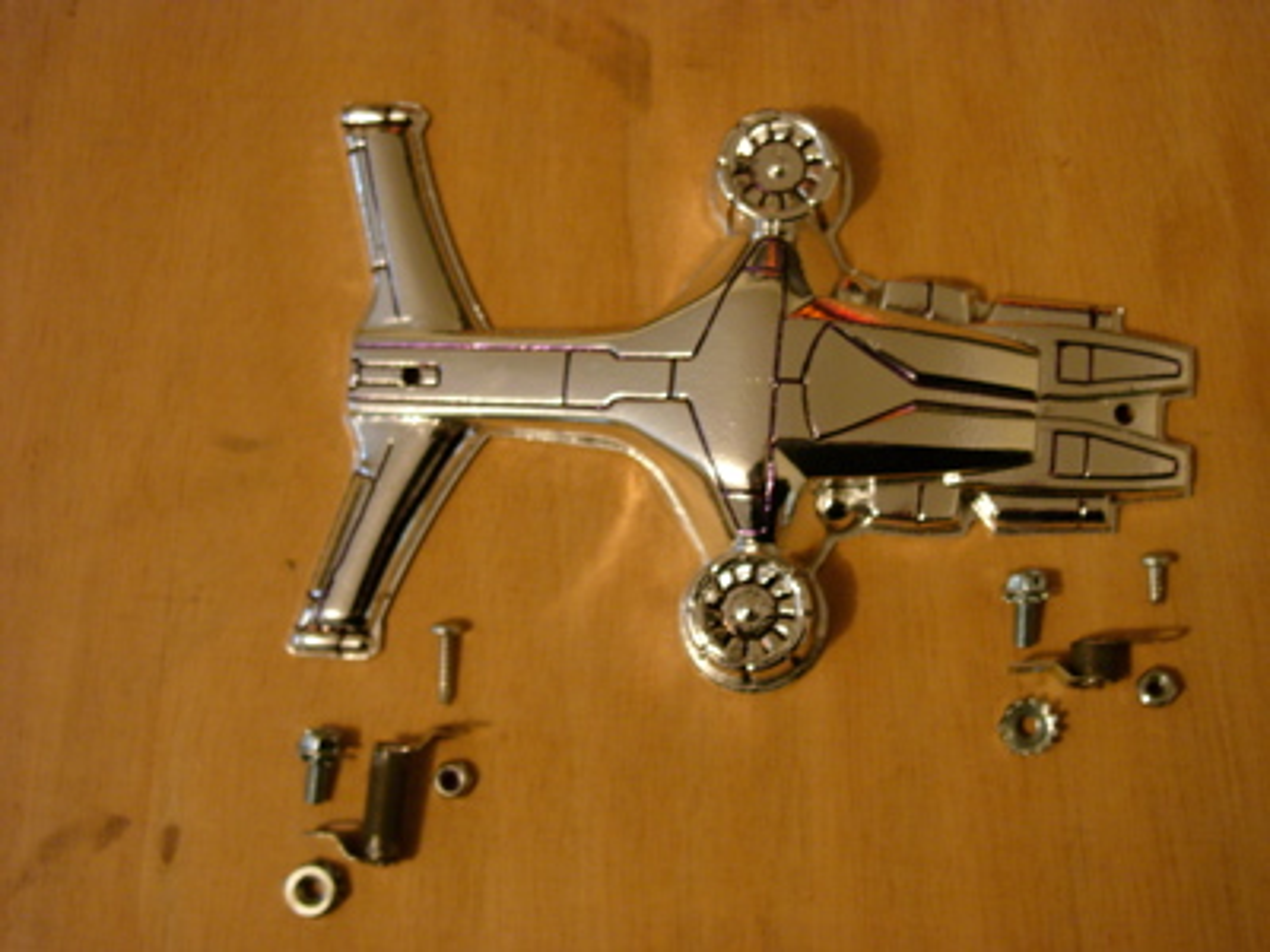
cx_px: 635
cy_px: 476
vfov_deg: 22.9
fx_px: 2348
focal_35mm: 64
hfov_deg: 30.3
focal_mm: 16
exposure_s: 1/10
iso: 200
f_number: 2.1
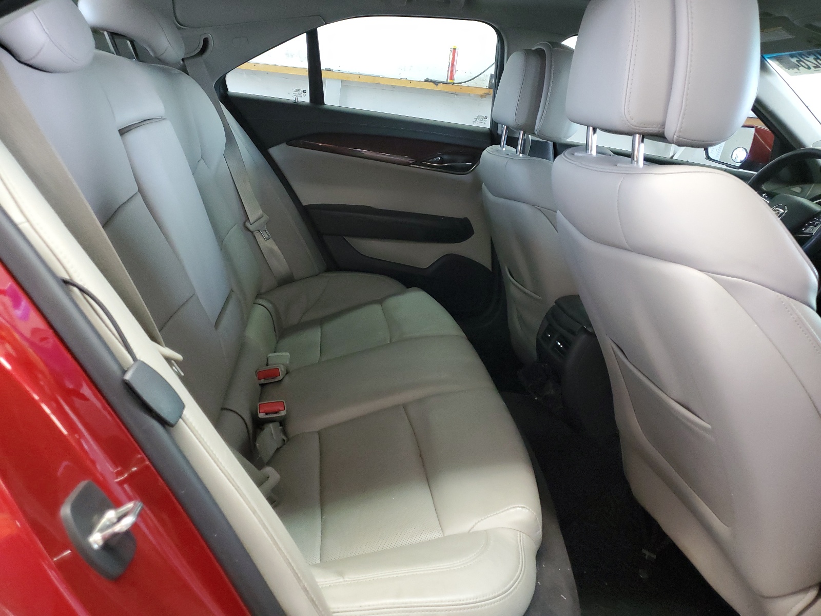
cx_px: 410
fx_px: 617
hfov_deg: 67.3
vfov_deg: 53.1
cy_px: 308
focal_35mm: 26
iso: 316
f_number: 1.5
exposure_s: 1/40
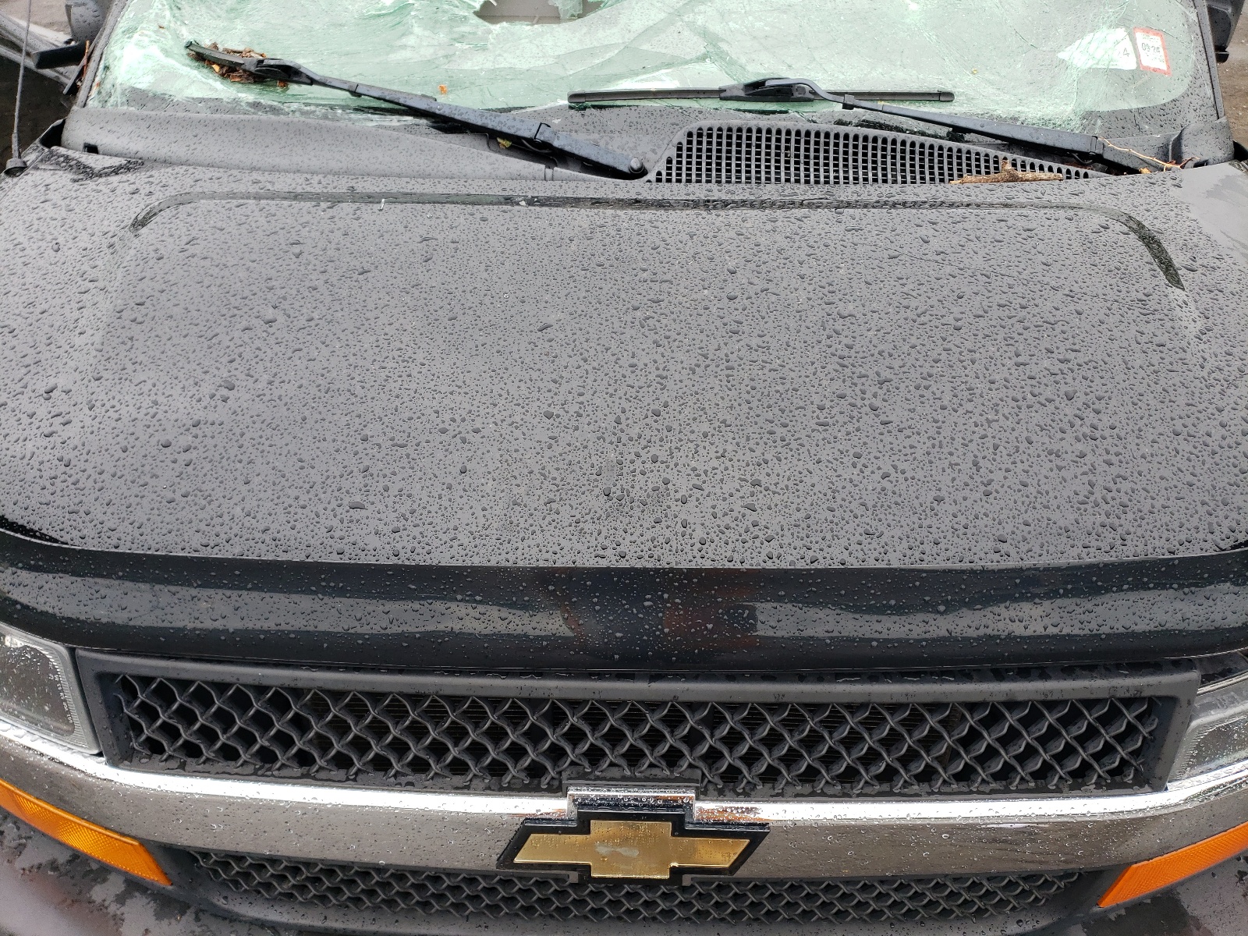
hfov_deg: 67.3
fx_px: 937
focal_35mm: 26
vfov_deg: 53.1
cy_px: 468
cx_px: 624
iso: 50
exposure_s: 1/222
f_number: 1.5
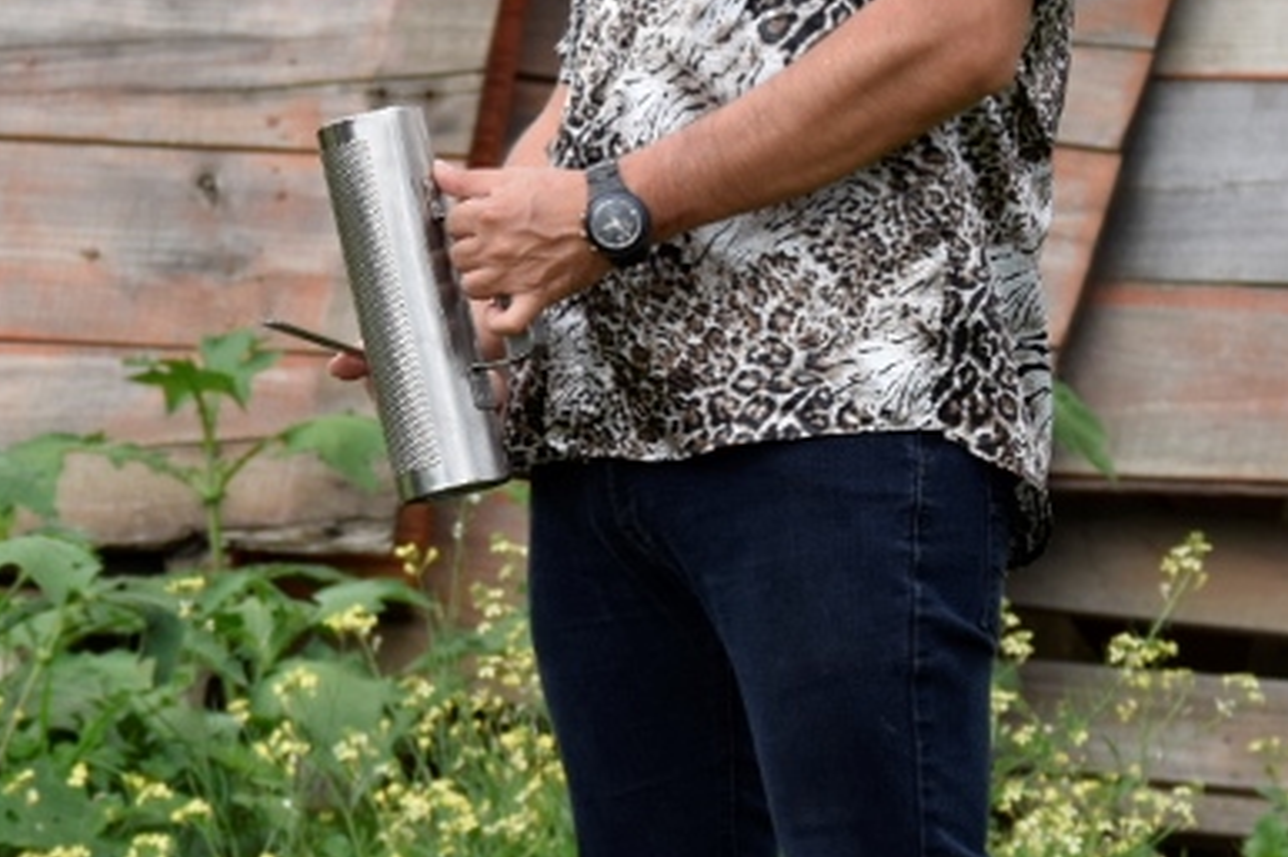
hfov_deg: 8.2
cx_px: -374
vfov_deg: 5.6
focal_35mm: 247
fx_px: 8833
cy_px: 185
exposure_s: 1/500
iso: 250
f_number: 5.6
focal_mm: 62
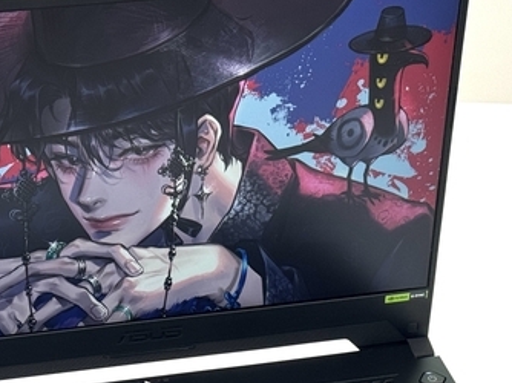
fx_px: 1700
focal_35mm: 115
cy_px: 357
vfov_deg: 12.7
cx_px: 126
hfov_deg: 17.0
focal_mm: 6.76
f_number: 1.78
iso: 50
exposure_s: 1/121
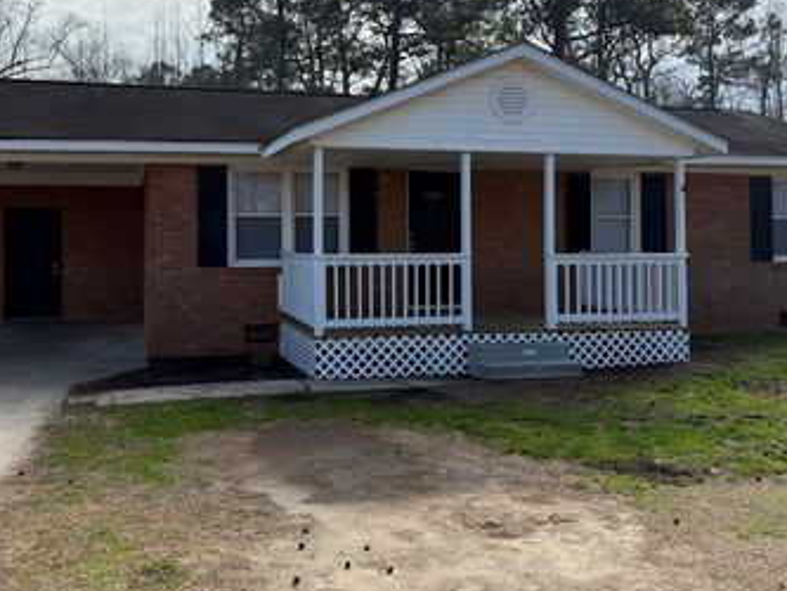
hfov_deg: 51.3
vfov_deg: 39.4
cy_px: 219
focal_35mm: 36
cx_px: 357
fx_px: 819
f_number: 1.78
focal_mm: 6.76
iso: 100
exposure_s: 1/3759
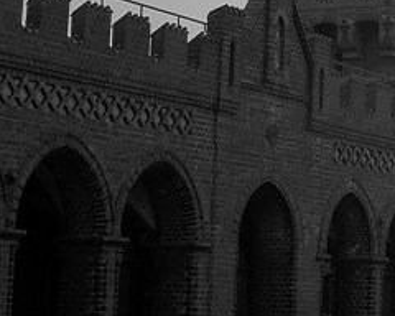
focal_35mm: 140
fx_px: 1637
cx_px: 496
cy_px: 69
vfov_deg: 11.0
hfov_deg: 13.3
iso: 125
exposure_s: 1/1600
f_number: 3.5
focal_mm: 6.9
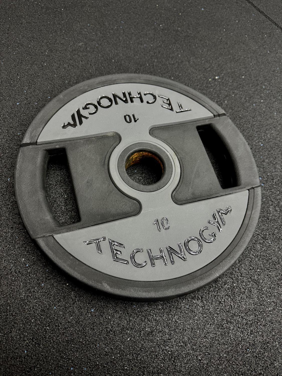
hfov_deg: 56.8
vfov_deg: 71.6
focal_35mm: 24
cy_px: 188
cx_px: 141
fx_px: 261
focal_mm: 6.76
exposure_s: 1/100
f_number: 1.78
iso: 125
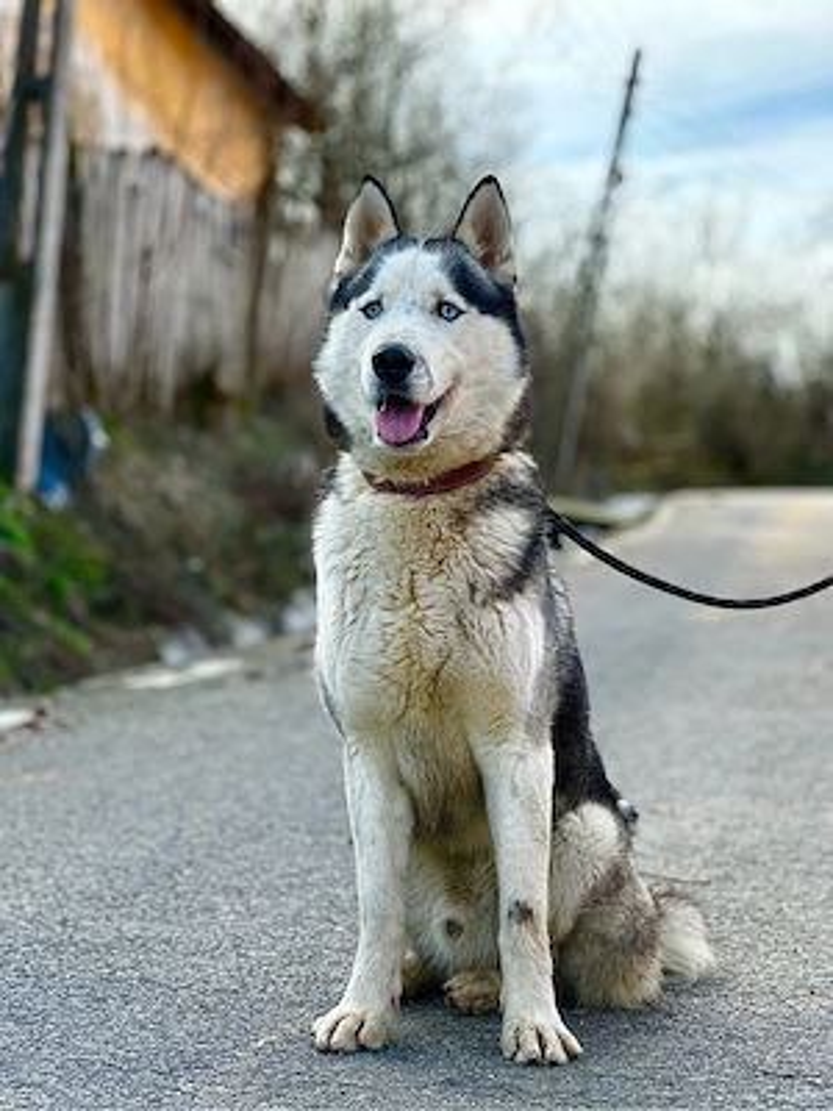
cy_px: 556
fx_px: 2471
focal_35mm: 77
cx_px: 416
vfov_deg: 25.3
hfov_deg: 19.1
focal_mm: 9
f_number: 2.8
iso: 32
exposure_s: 1/164
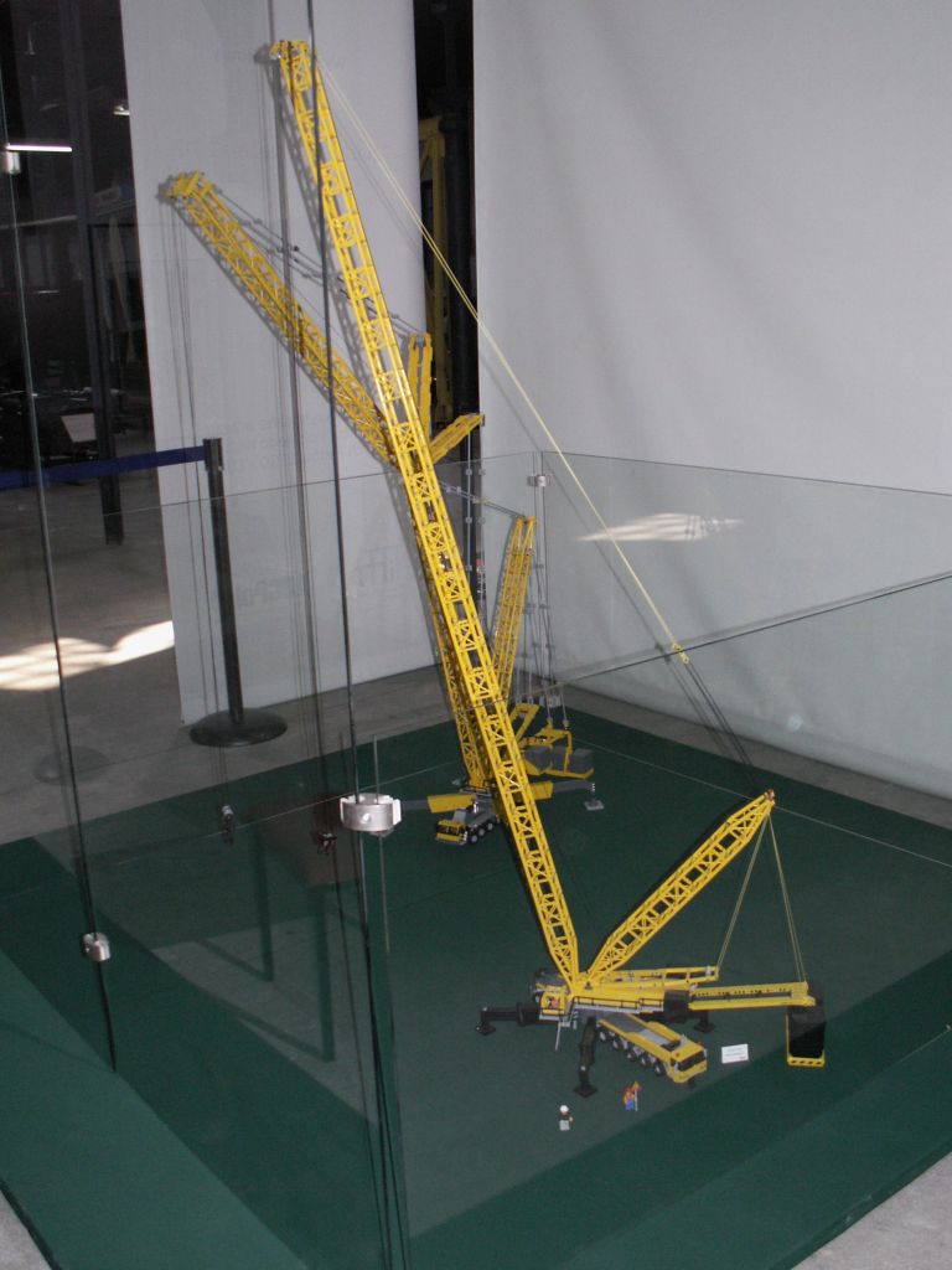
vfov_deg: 52.6
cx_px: 476
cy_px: 635
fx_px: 1283
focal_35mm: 35
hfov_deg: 40.7
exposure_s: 1/60
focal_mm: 5.86
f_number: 2.8
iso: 160
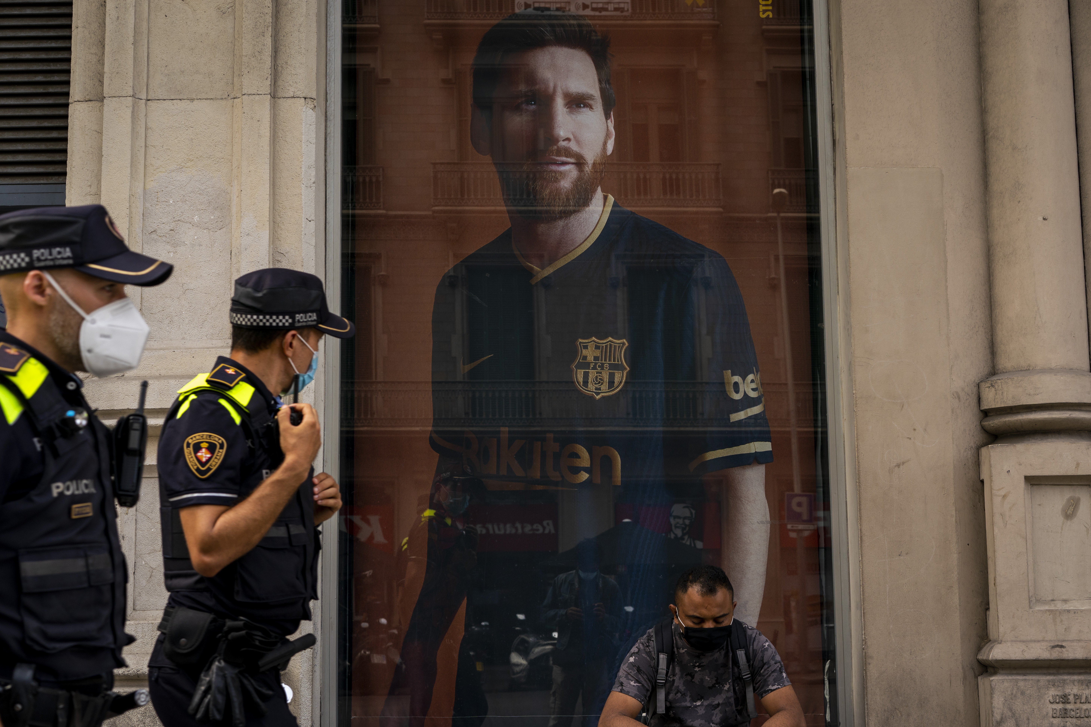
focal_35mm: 55
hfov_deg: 36.2
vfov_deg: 24.6
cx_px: 546
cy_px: 364
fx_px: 1667
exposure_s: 1/250
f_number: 6.3
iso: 400
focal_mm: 55
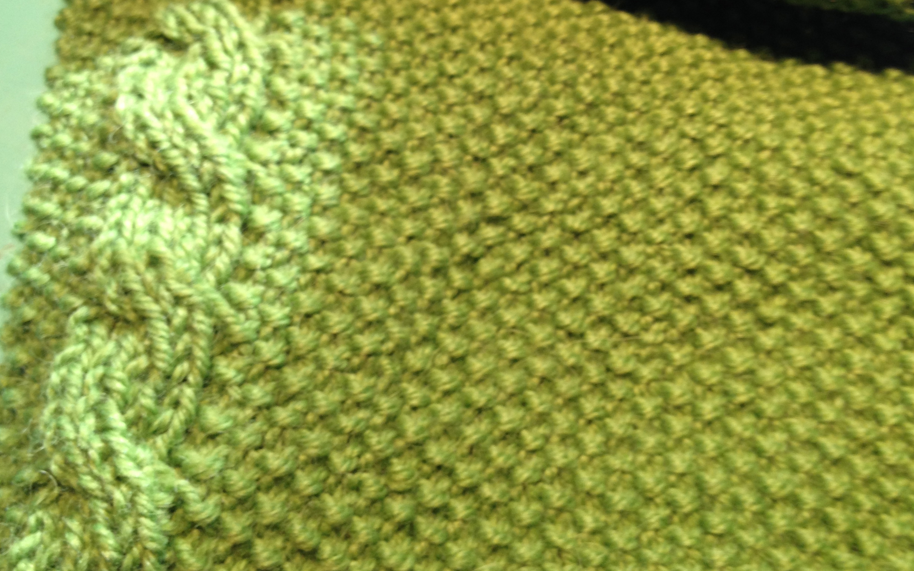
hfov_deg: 40.3
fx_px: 1246
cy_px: 152
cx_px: 459
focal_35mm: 50
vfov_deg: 25.6
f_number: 2.4
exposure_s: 1/20
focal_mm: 4.28
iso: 50
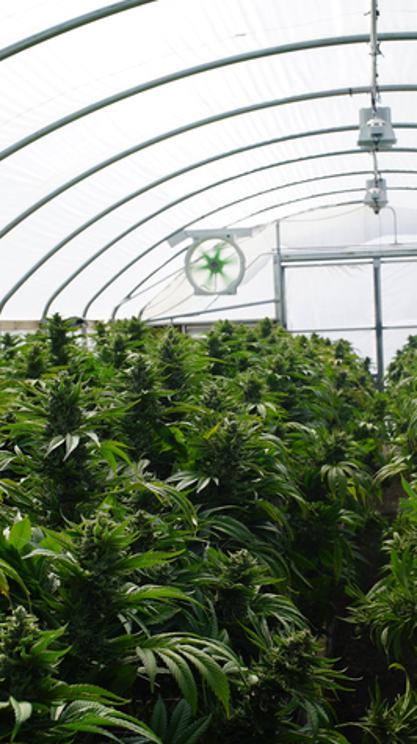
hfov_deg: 18.8
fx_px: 1260
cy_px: 374
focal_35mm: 64
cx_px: 248
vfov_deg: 32.9
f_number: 10
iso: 100
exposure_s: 1/160
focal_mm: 40
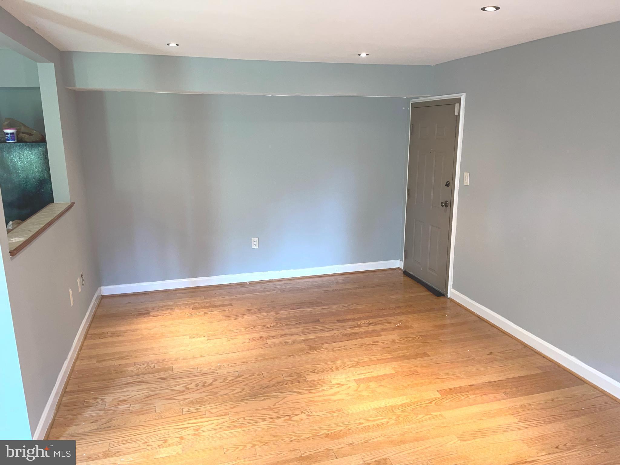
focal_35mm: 26
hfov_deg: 67.3
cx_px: 310
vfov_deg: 53.1
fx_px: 466
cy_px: 232
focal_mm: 5.1
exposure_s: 1/15
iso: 64
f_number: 1.6
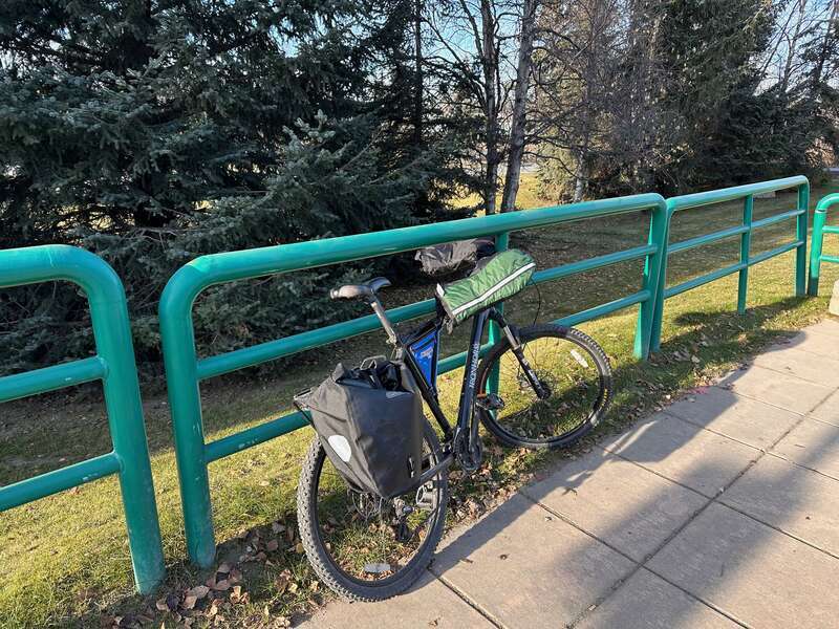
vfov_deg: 56.8
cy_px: 314
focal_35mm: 24
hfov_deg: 71.6
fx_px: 582
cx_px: 420
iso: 80
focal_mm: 6.86
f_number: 1.78
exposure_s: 1/564
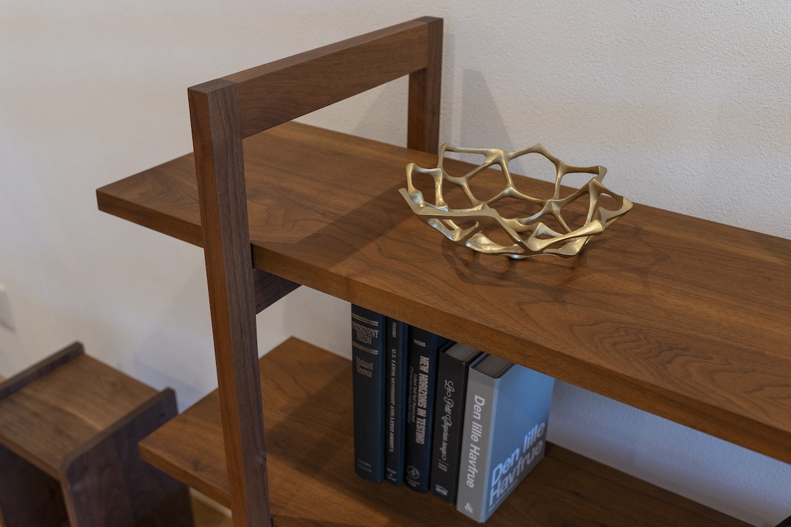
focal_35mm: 35
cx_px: 396
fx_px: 769
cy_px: 264
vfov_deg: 37.8
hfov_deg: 54.5
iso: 1250
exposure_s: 1/80
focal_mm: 35
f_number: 5
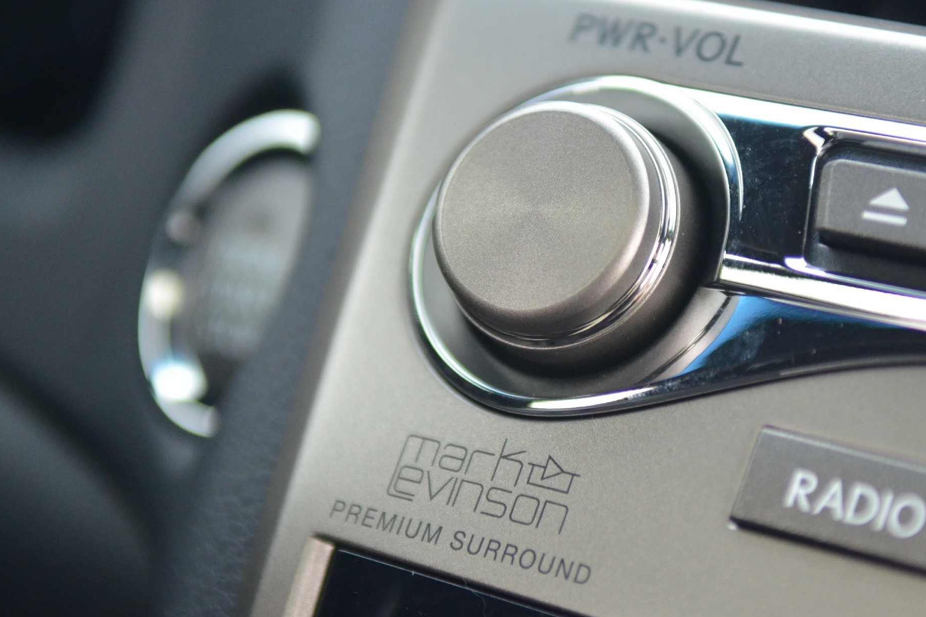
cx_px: 539
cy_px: 331
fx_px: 2898
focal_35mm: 113
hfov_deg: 18.1
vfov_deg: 12.2
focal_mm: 55
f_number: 2.8
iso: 1400
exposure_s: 1/500
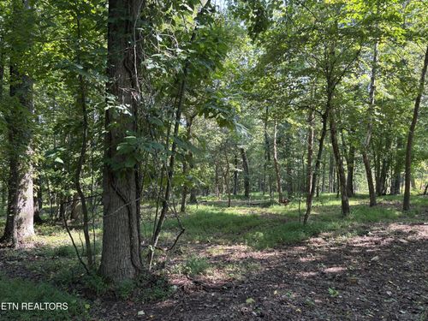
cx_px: 214
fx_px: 321
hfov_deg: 67.3
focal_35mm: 26
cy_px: 160
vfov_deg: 53.1
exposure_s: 1/121
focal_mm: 5.96
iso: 64
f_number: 1.6
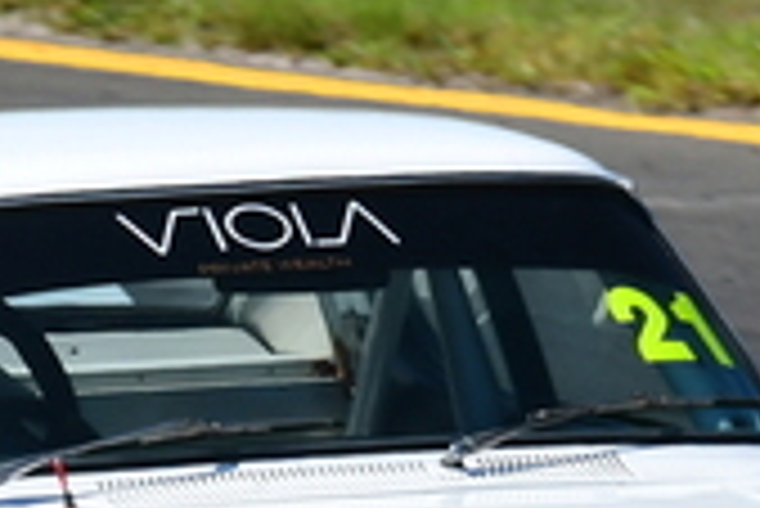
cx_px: 265
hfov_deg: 0.6
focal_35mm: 3551
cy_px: 169
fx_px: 75028
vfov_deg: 0.4
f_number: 13
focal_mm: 500
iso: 500
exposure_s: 1/640
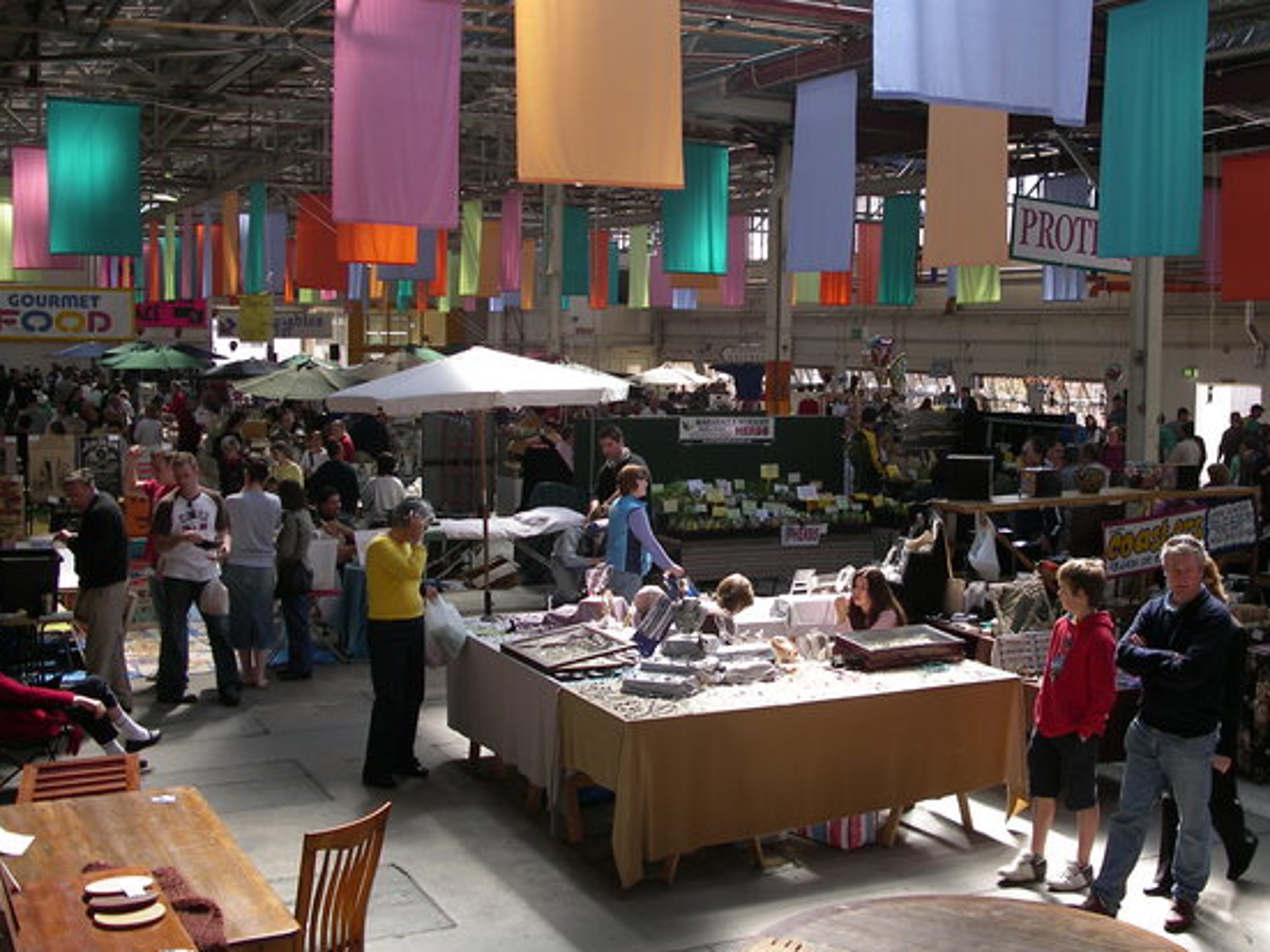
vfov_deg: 33.6
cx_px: 724
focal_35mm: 43
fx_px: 1577
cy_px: 424
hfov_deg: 43.8
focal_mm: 7.8
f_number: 2.8
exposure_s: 1/100
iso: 80
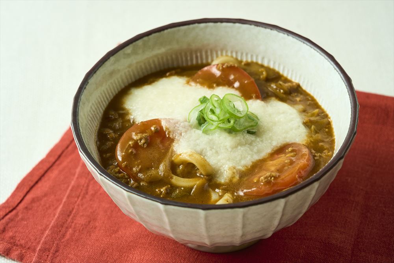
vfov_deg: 12.5
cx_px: 197
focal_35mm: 110
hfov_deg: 18.6
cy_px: 132
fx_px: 1204
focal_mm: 110
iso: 400
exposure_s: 1/60
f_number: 9
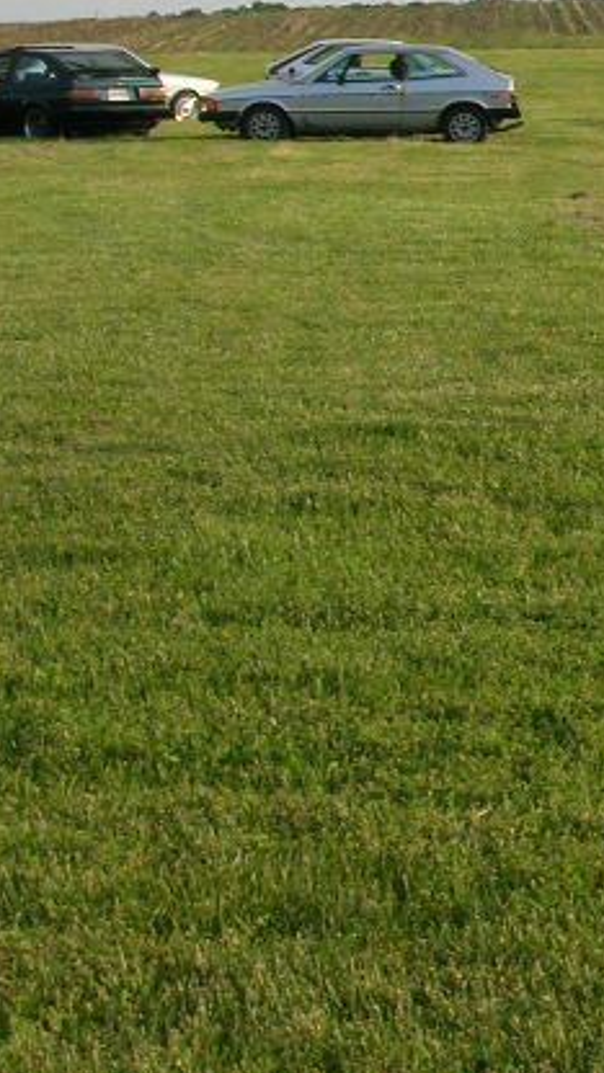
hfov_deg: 8.8
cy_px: 245
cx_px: 1007
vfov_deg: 15.9
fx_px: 3815
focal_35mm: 134
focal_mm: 8.4
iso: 50
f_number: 5.6
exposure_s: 1/108
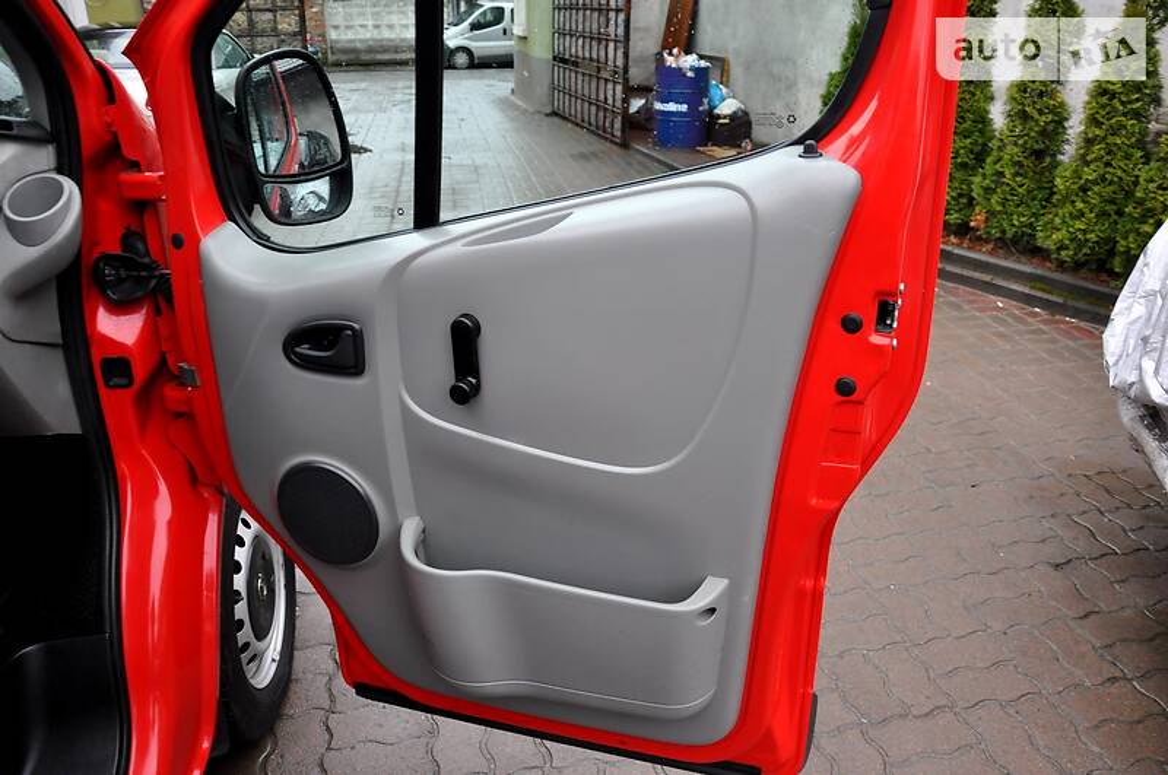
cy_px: 388
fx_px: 875
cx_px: 584
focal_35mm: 27
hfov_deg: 67.5
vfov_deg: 47.8
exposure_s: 1/50
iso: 800
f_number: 3.5
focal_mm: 18
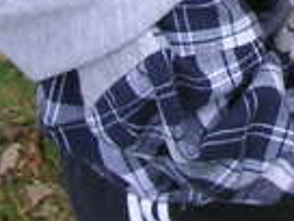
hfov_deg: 8.9
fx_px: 1852
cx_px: 398
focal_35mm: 218
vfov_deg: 6.6
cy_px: -197
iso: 50
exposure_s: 1/45
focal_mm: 6.1
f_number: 2.8
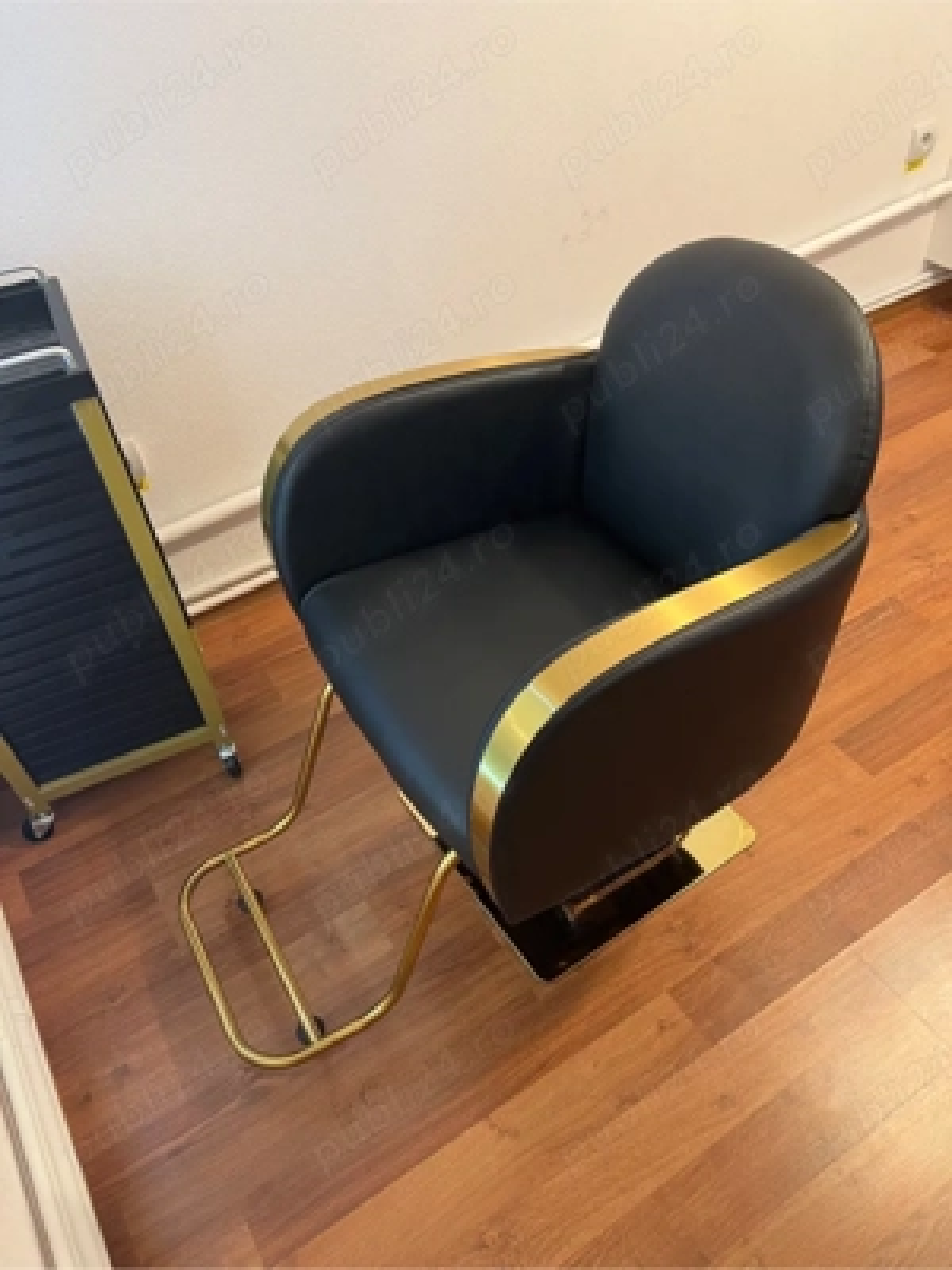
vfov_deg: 67.3
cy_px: 635
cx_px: 476
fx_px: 953
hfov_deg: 53.1
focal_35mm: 26
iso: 200
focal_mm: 5.7
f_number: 1.5
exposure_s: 1/50
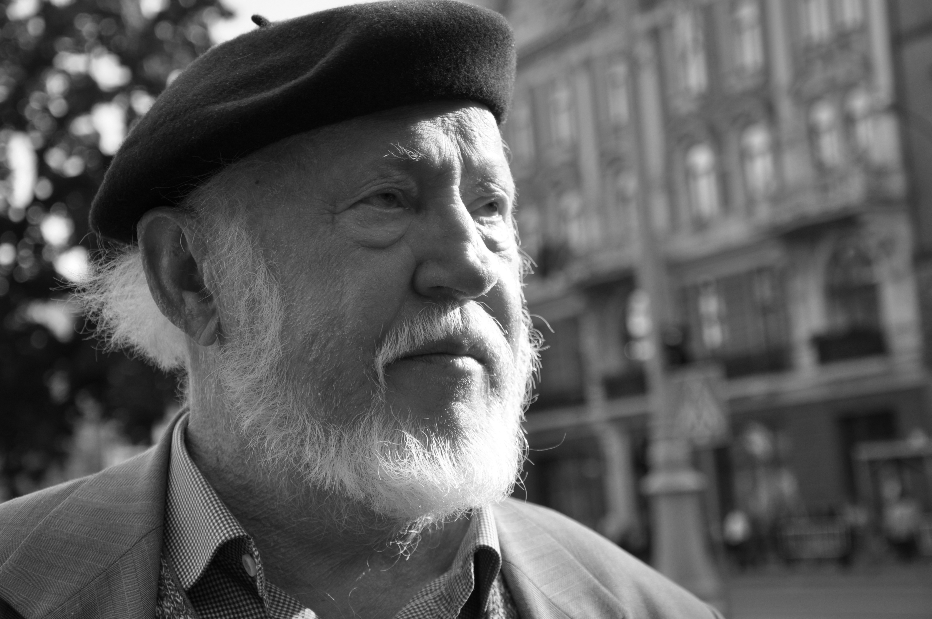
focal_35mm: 75
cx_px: 466
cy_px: 310
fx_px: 1939
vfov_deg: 18.1
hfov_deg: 27.0
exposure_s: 1/320
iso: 200
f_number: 5
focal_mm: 50
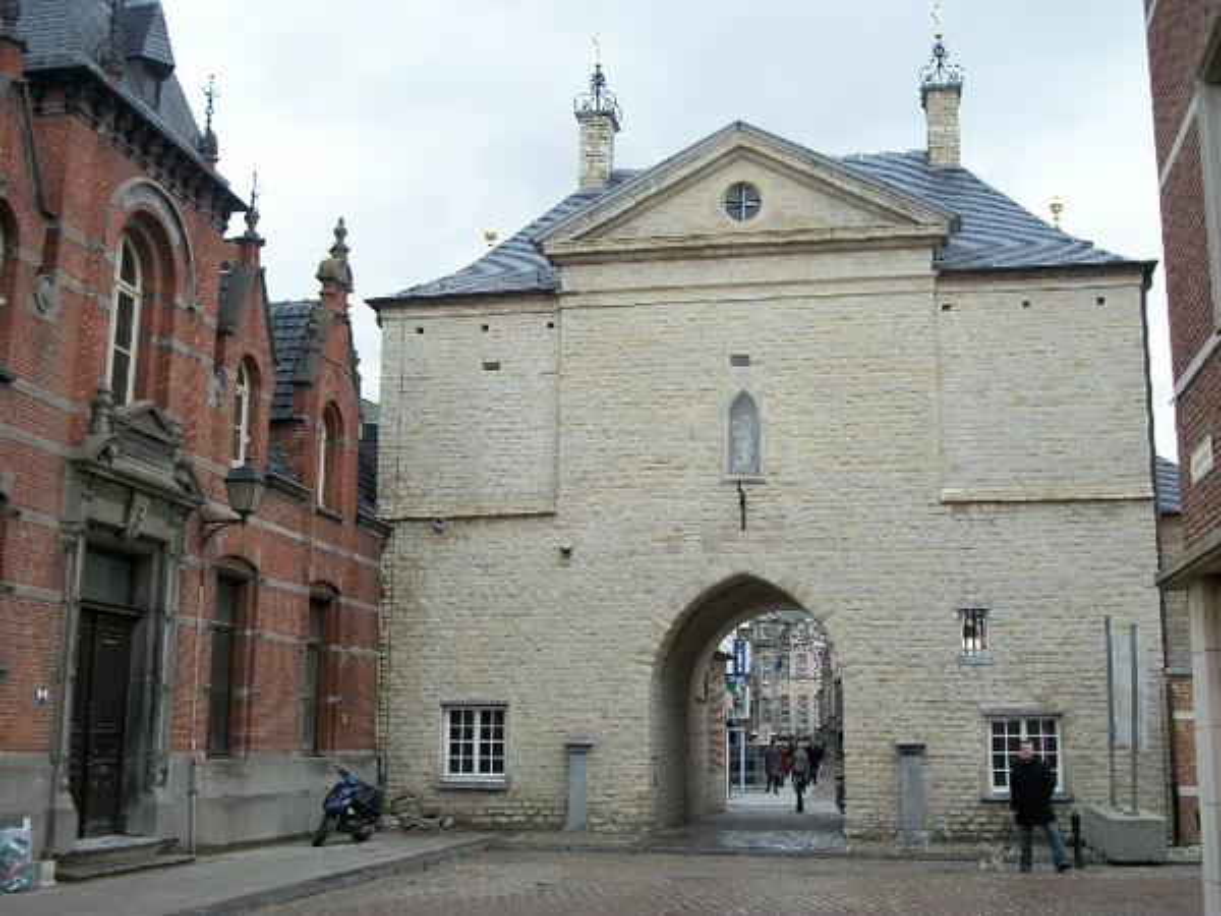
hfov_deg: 46.8
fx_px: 1411
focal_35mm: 40
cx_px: 610
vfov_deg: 36.0
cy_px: 458
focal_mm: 7.1
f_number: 3.2
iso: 80
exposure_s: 1/100
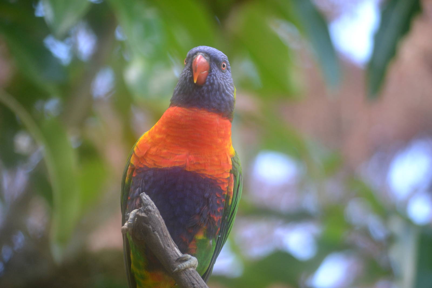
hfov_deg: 11.8
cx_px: 216
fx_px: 2088
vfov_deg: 7.9
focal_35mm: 174
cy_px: 144
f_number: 4.8
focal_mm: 116
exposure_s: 1/125
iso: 560
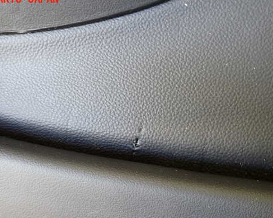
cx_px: 125
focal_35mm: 30
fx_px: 242
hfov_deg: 58.7
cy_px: 118
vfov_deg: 48.4
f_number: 2
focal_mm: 4.5
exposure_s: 1/30
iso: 200
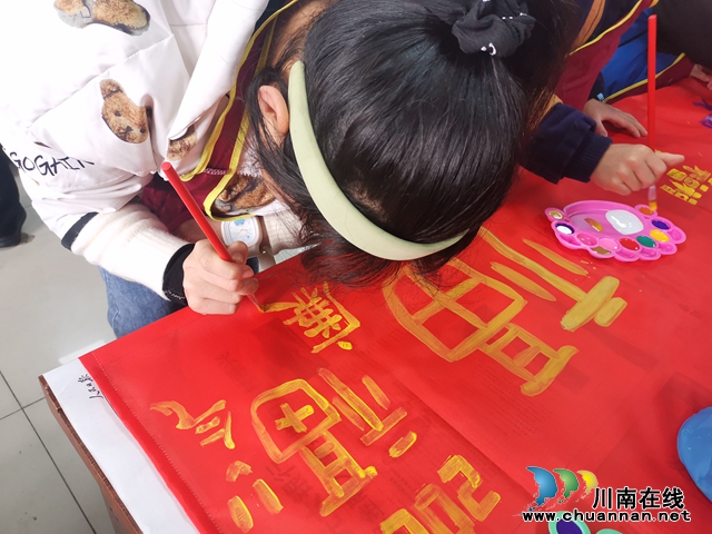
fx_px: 555
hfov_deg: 65.3
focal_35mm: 27
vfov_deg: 51.4
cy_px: 267
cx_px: 356
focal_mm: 4.75
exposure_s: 1/60
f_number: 1.8
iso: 100
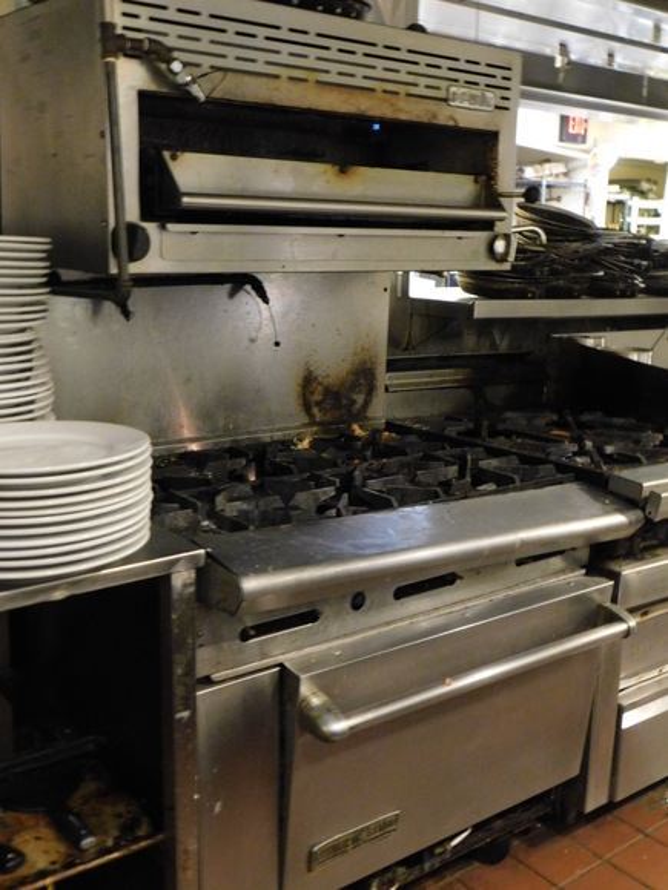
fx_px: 926
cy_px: 445
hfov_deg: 39.7
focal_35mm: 36
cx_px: 334
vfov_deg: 51.4
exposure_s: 1/2.5
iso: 800
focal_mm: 6.3
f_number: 3.5
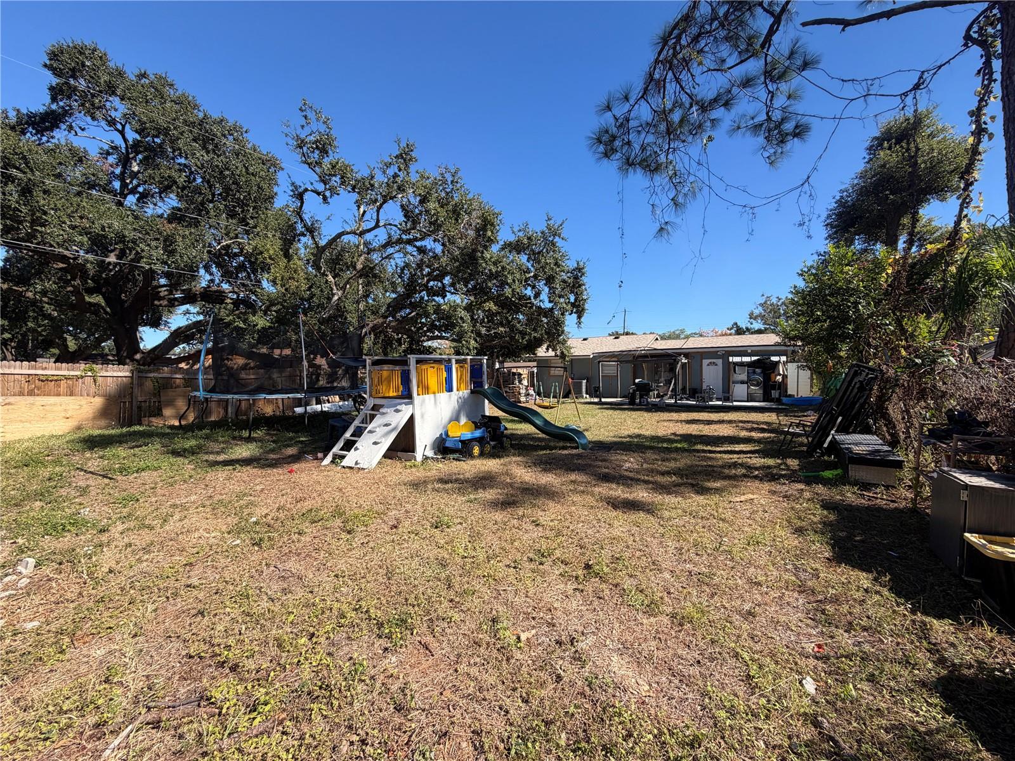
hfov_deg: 102.1
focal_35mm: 14
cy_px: 380
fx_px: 411
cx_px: 508
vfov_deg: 85.7
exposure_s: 1/770
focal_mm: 2.22
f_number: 2.2
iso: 40
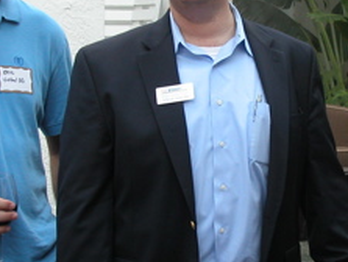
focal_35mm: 94
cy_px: 115
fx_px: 947
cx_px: 242
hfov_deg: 20.7
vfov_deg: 15.8
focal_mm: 8.9
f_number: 3.2
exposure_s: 1/72
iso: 100
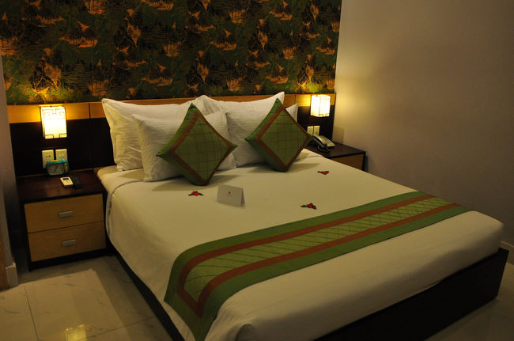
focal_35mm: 30
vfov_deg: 43.5
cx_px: 257
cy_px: 170
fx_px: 428
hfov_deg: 62.0
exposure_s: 1/30
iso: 800
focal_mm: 20
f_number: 5
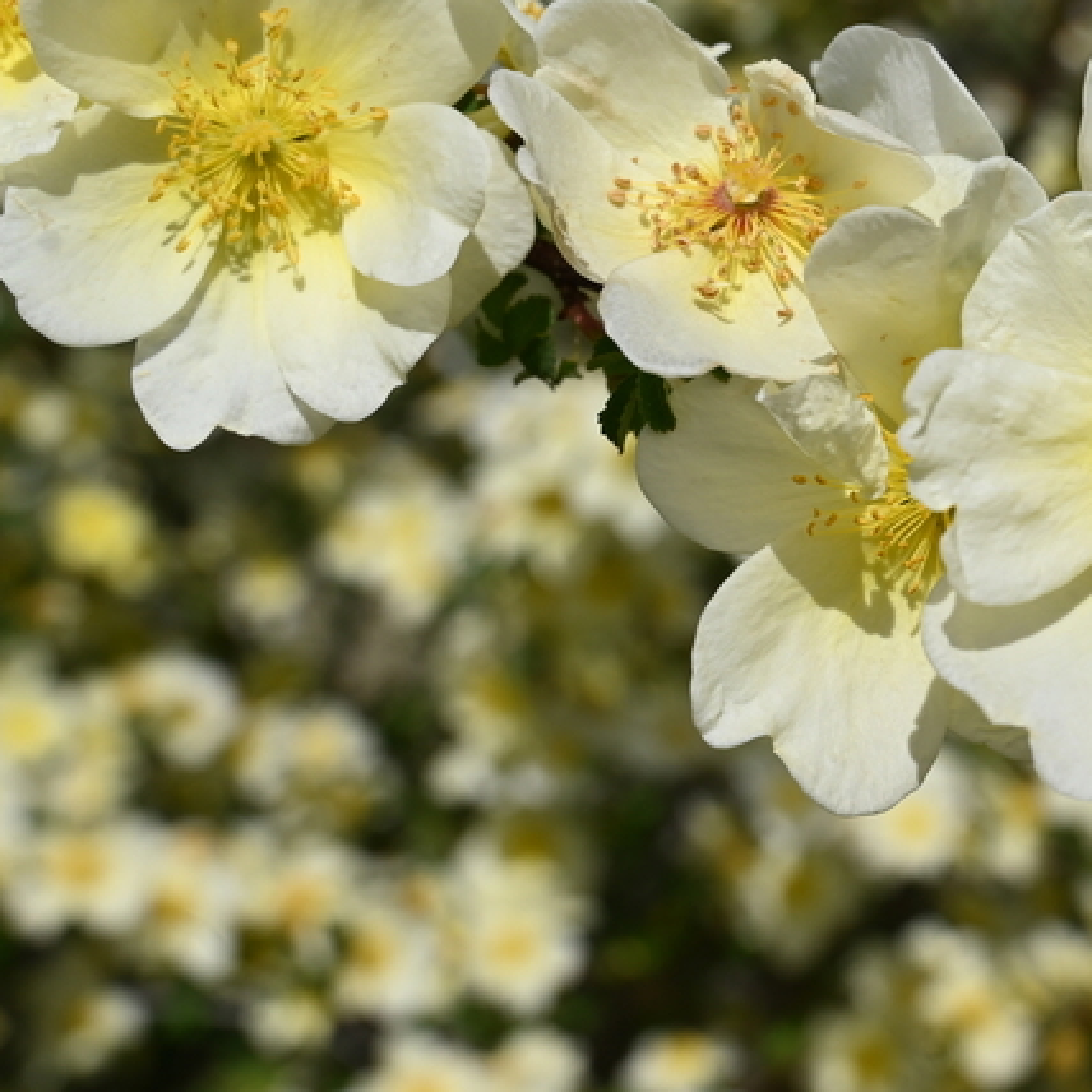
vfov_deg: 22.5
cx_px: 1214
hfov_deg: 21.3
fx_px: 2748
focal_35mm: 77
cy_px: 471
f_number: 9
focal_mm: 34
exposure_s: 1/640
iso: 100
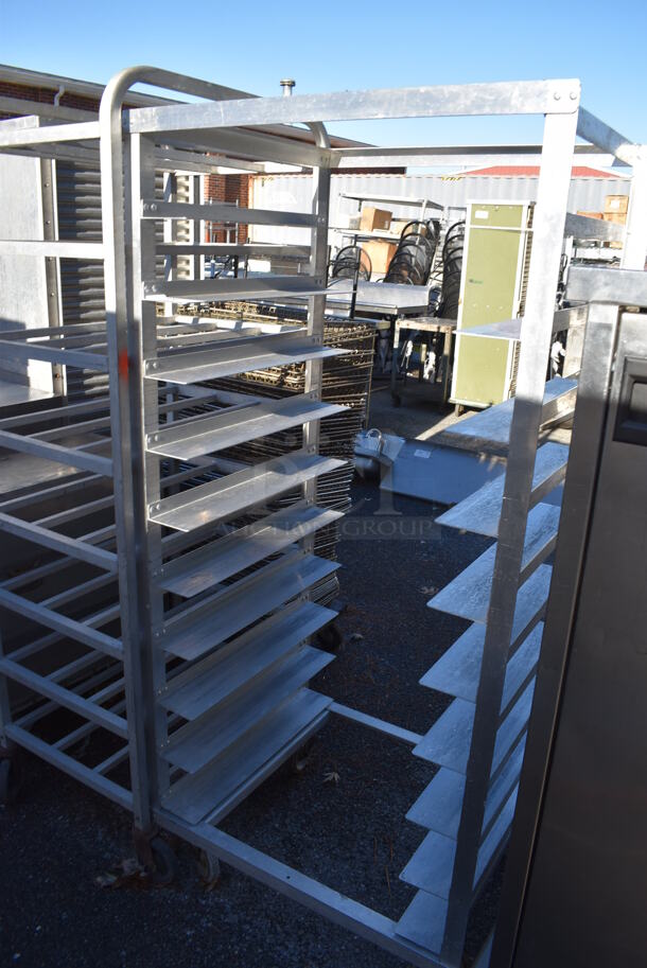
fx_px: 727
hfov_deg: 48.0
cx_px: 324
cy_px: 484
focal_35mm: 27
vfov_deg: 67.3
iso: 180
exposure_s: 1/250
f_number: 8
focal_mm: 18
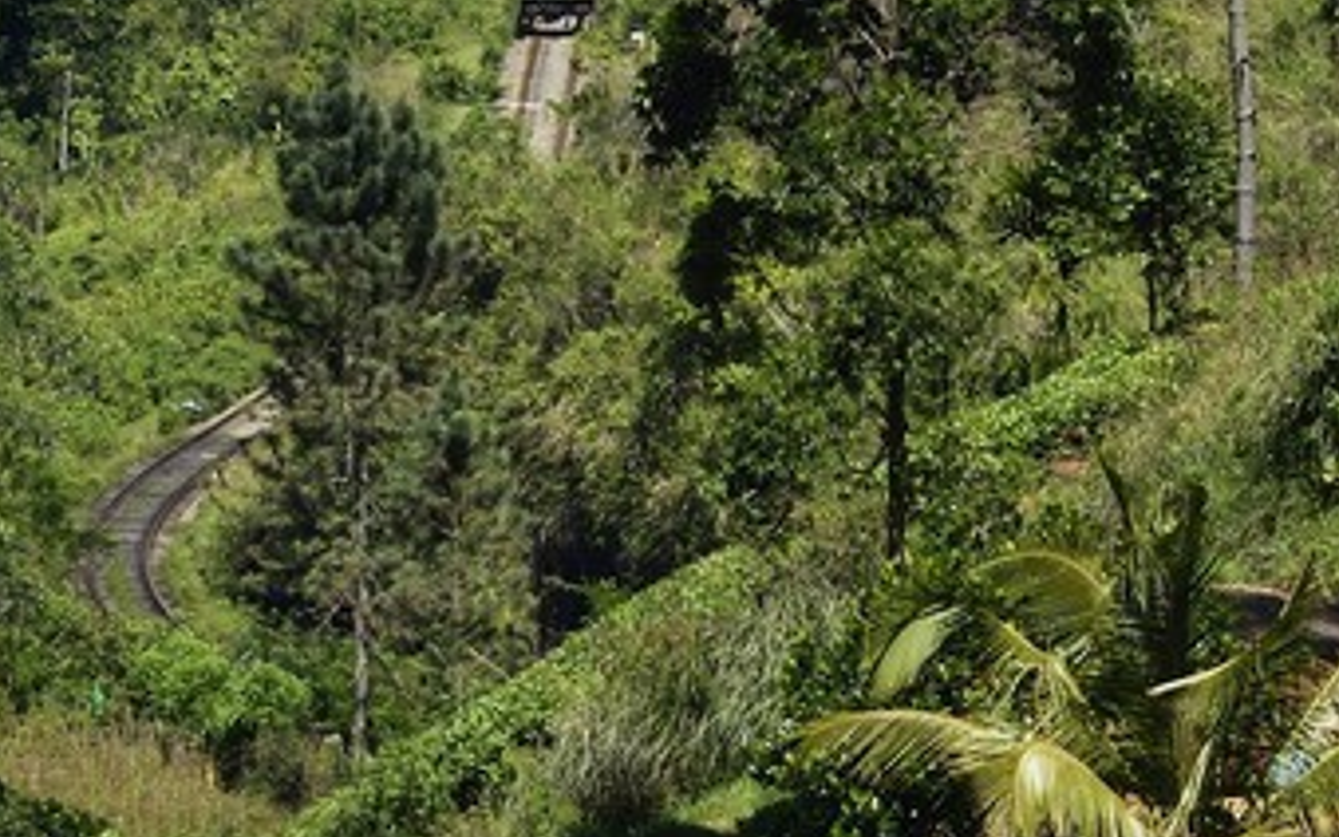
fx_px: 14015
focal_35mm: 384
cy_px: -892
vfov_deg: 3.4
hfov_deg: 5.4
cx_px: -1363
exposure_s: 1/400
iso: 400
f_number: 13
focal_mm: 80
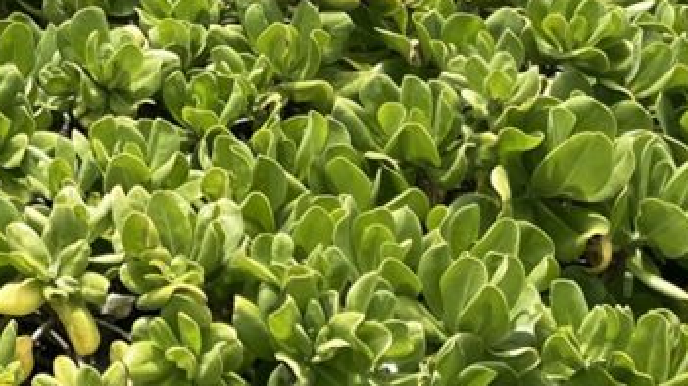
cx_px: -627
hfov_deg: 15.6
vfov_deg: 9.8
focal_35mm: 113
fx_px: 2060
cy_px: -435
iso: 32
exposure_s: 1/2959
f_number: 1.6
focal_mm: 4.2
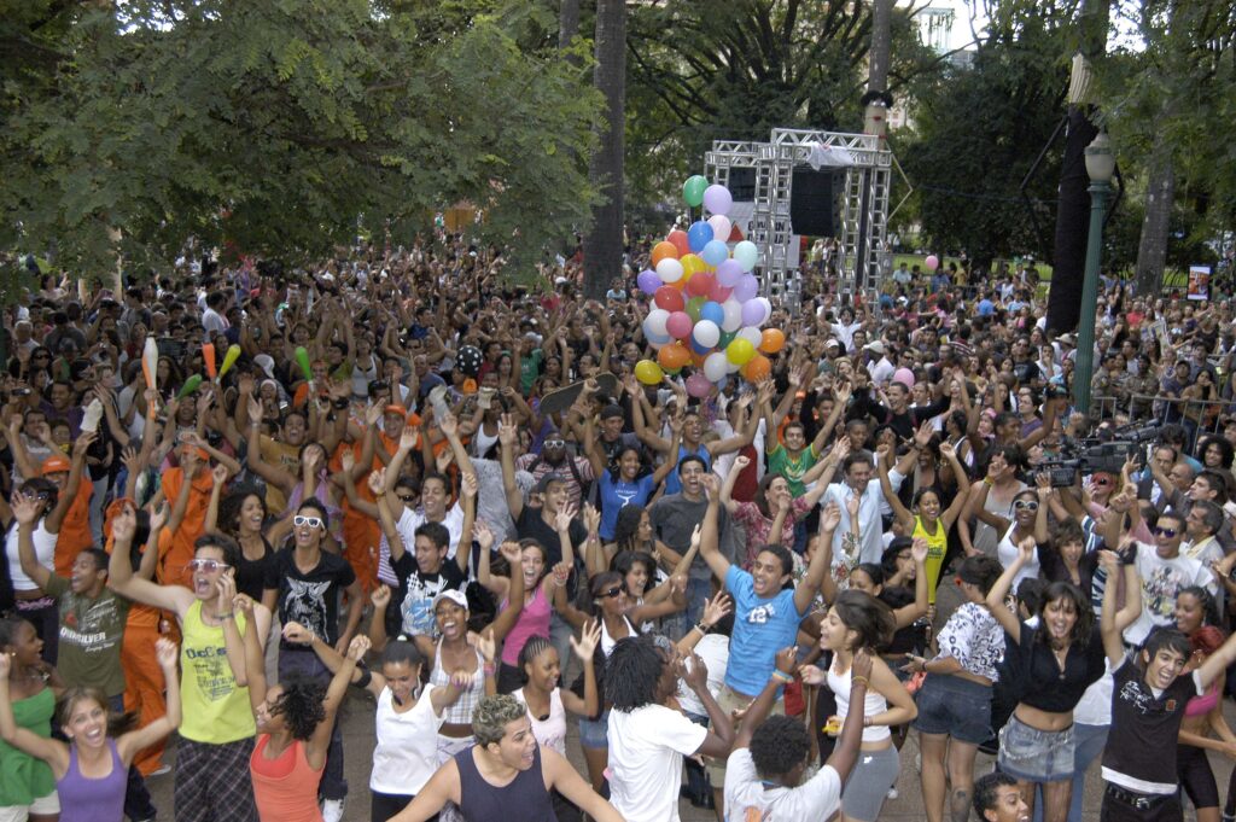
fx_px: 1235
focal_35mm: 36
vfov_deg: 36.8
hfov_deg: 53.2
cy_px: 411
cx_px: 618
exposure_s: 1/125
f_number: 5
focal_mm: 24
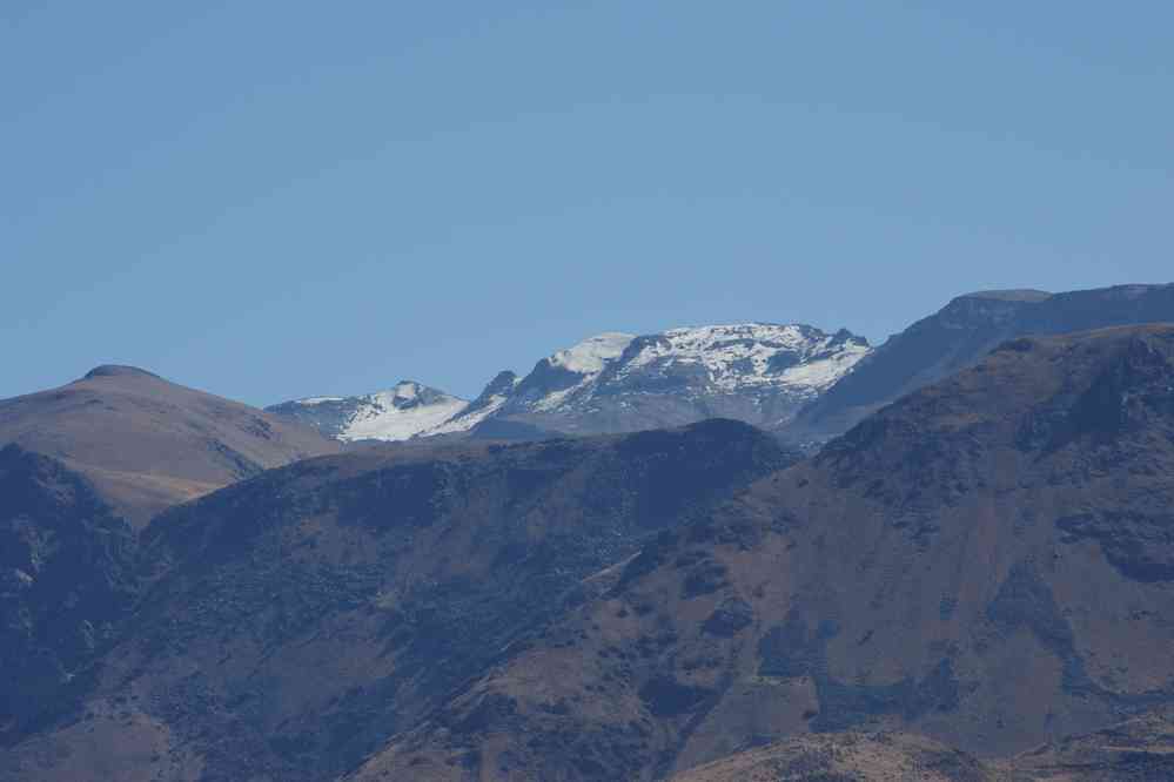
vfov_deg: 4.4
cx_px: 587
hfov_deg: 6.5
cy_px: 391
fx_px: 10272
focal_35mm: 315
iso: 200
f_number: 9
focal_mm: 210
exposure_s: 1/250
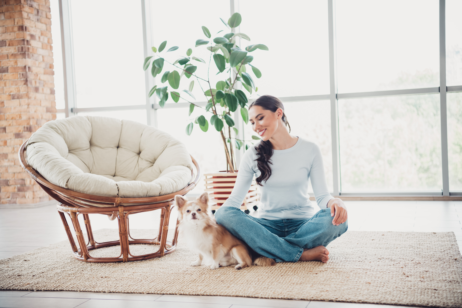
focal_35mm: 50
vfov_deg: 27.0
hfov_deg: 39.6
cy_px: 154
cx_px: 231
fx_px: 642
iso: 800
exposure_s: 1/200
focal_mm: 50
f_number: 2.8
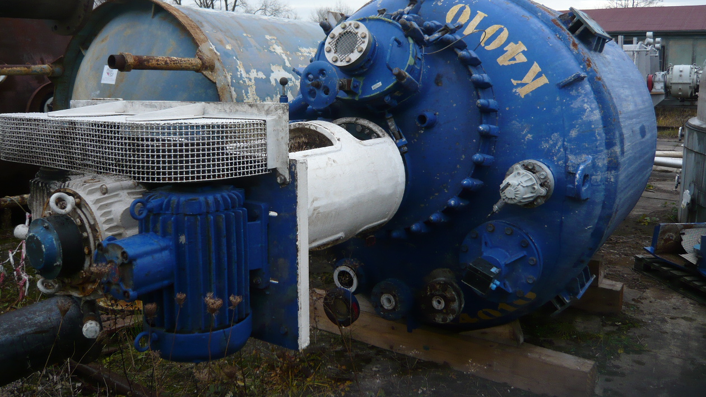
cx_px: 350
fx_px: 580
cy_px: 138
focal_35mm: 31
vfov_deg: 37.4
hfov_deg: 62.6
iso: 100
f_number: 2.8
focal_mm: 4.6
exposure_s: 1/100
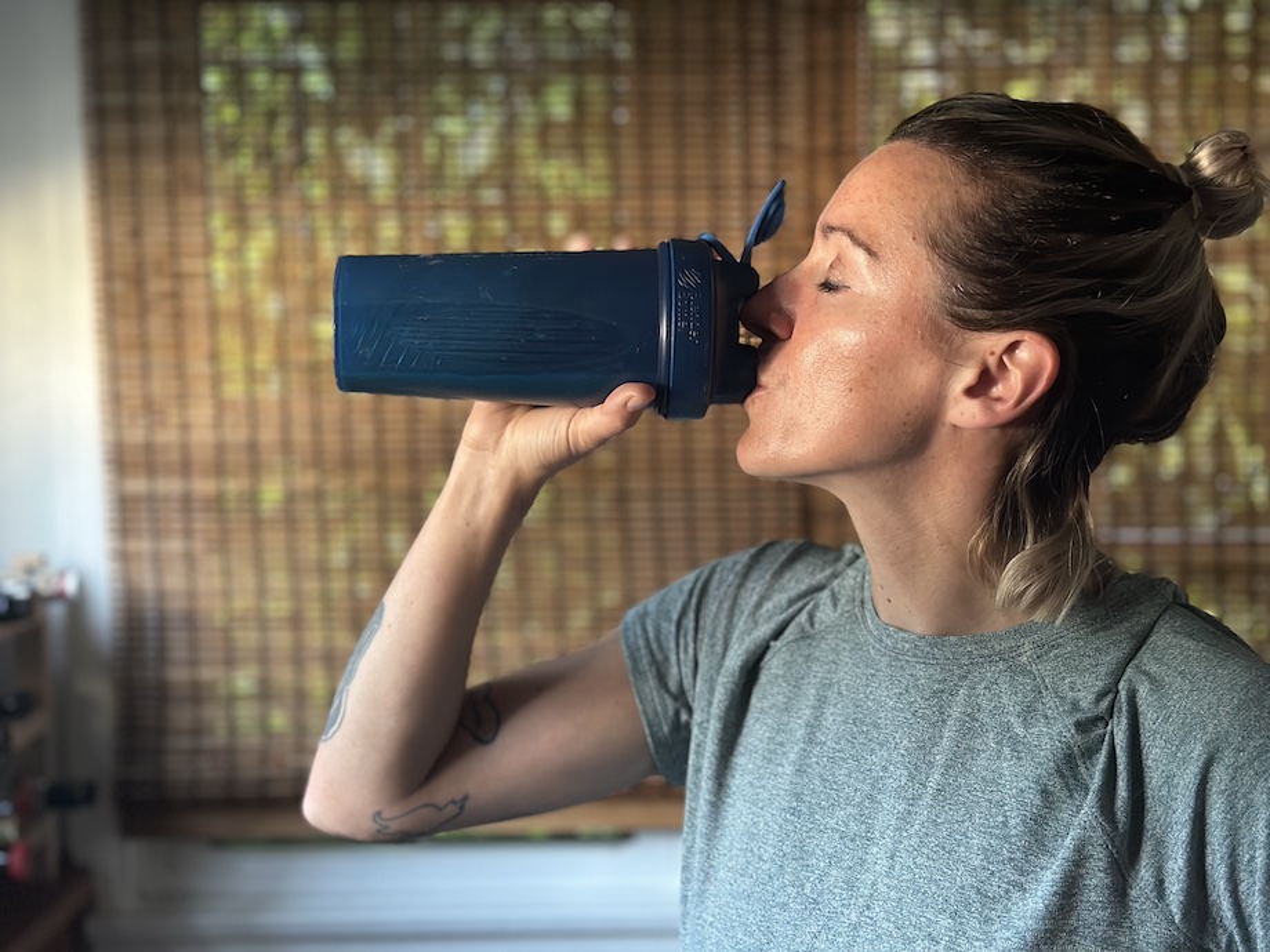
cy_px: 476
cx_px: 635
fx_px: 1761
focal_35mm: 48
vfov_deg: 30.3
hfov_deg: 39.7
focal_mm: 6.86
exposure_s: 1/40
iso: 500
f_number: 1.78
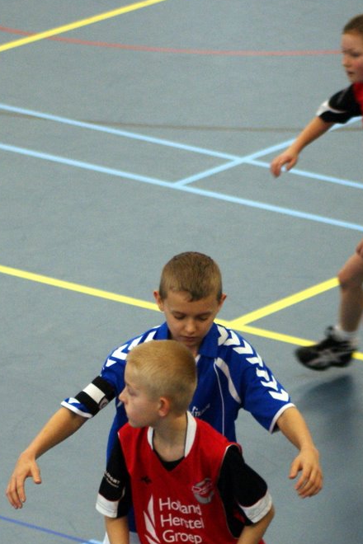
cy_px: 443
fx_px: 2889
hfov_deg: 7.2
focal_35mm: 191
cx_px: 292
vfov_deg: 10.7
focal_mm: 70
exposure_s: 1/250
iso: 400
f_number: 2.8
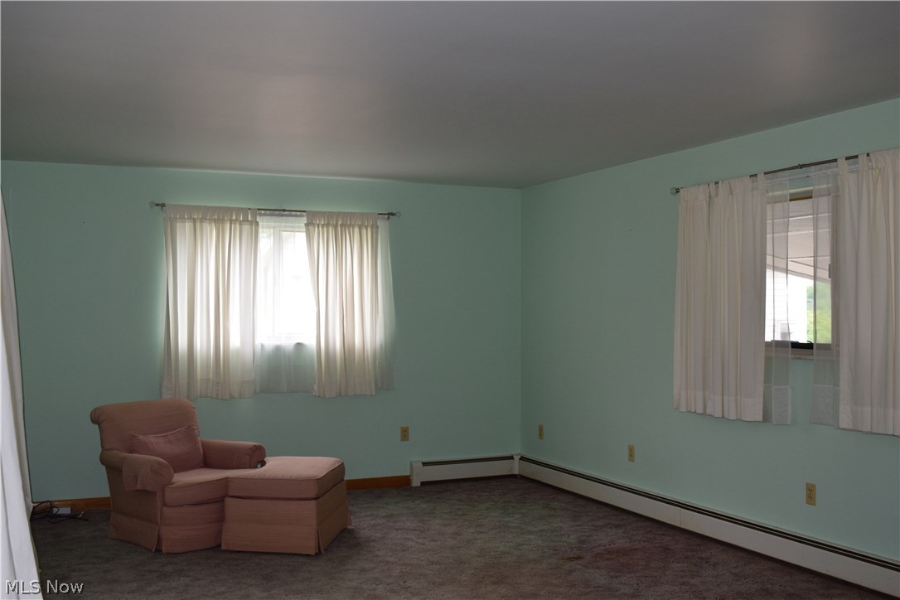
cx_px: 450
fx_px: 937
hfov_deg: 51.3
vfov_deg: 35.5
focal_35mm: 38
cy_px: 300
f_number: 5.6
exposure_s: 1/125
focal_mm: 25
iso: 720
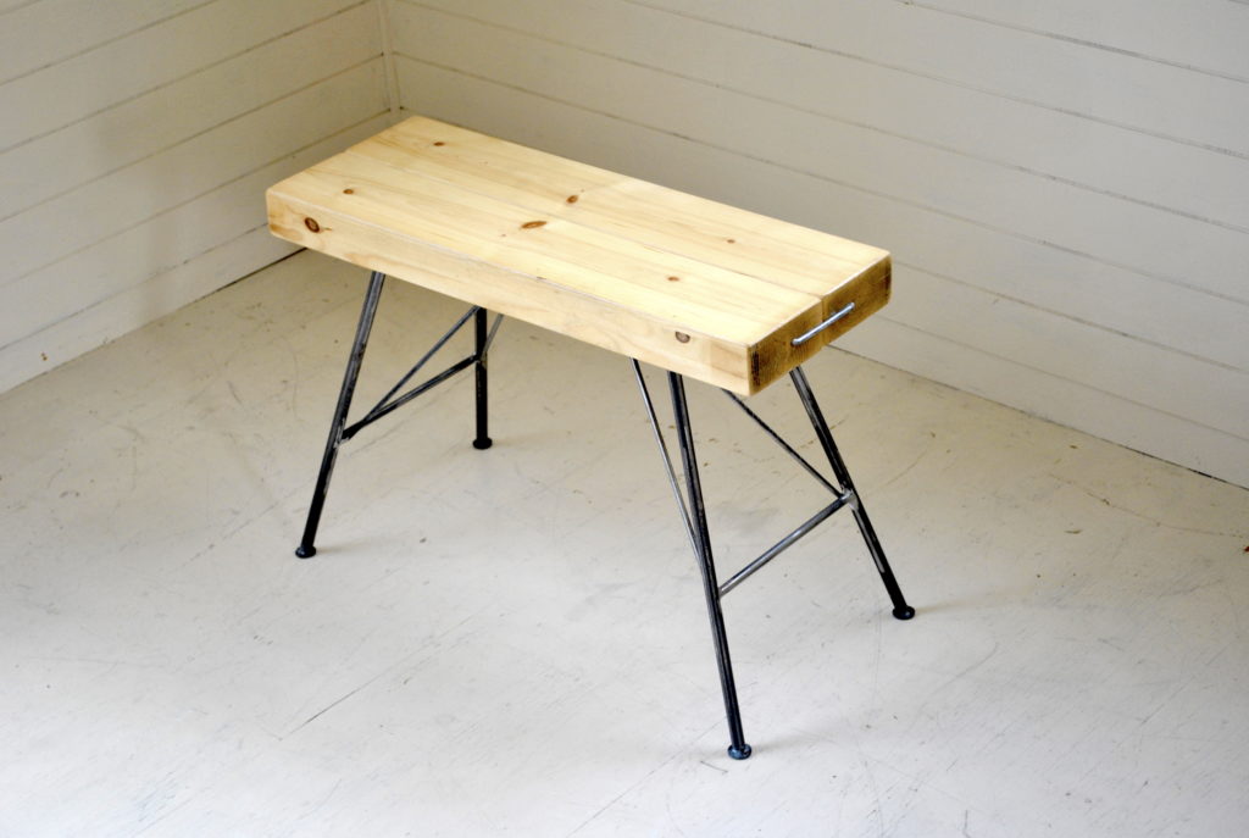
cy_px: 419
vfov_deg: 19.8
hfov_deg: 29.2
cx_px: 624
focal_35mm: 69
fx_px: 2398
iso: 400
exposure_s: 1/50
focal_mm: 46
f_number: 5.3
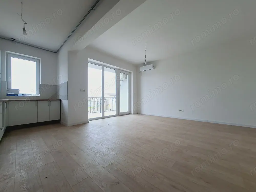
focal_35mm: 13
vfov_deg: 89.9
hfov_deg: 106.2
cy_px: 96
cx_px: 128
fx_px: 96
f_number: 2.2
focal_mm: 1.74
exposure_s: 1/272
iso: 40
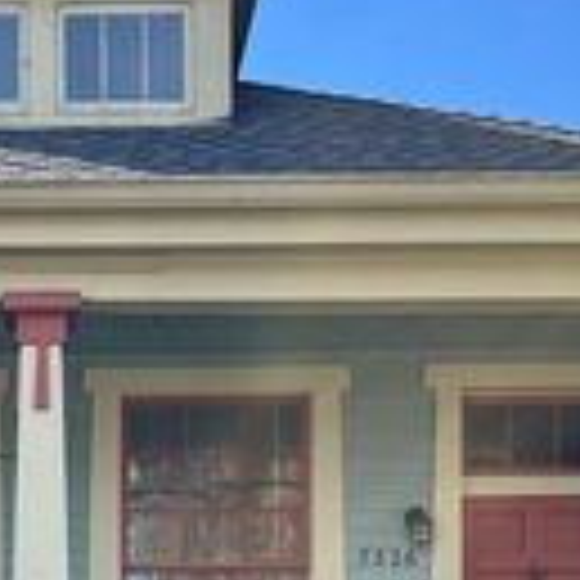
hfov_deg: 20.5
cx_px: 18
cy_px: 672
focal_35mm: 82
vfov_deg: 20.0
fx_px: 1554
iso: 80
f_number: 1.78
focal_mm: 6.86
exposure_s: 1/1256
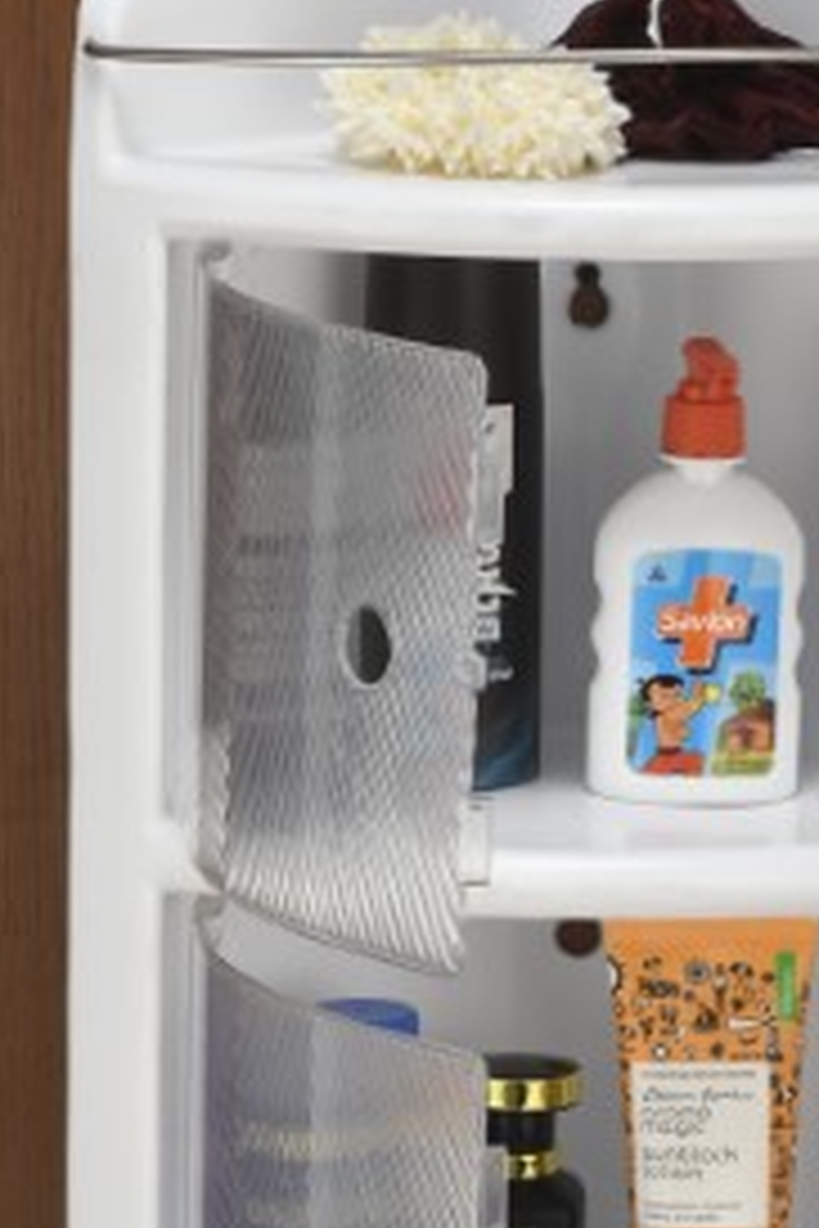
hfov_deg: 4.9
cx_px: 567
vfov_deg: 7.4
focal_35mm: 279
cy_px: 882
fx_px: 9520
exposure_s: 1/50
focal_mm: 85
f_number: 16
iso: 200
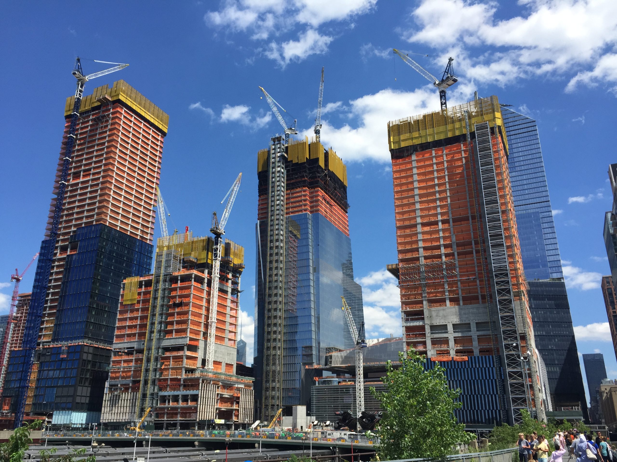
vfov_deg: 48.2
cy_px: 231
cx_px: 308
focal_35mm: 29
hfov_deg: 61.7
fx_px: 517
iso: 32
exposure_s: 1/1721
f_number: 2.2
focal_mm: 4.15
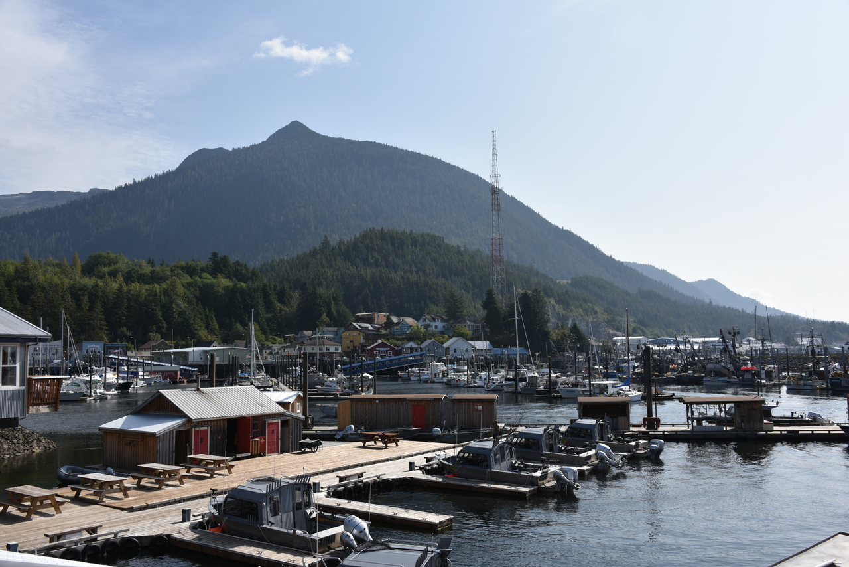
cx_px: 424
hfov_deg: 58.7
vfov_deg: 41.1
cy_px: 284
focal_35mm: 32
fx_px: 755
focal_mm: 32
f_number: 9
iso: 100
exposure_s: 1/320
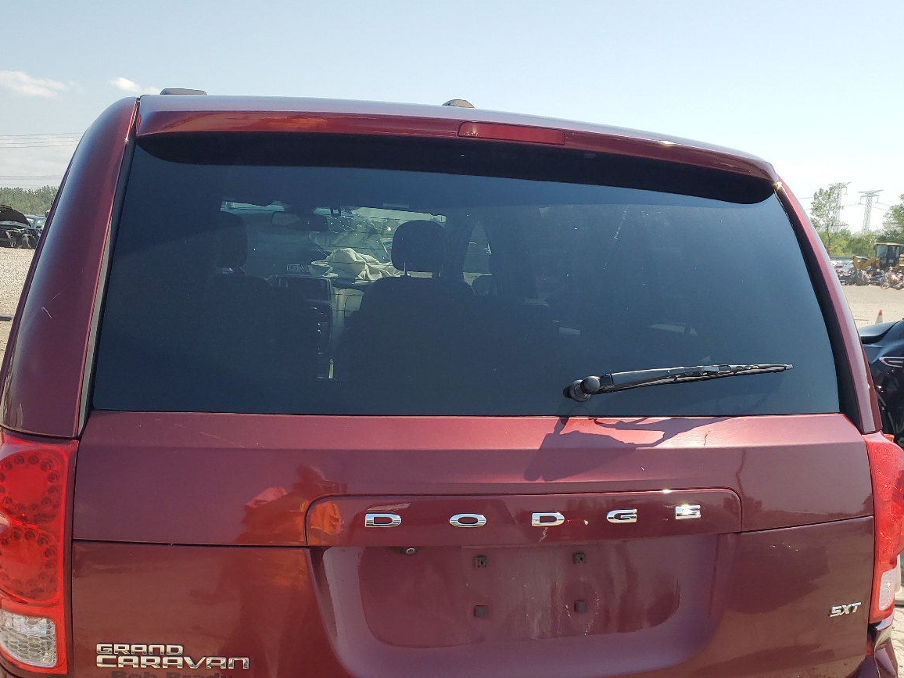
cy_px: 420
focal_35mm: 36
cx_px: 454
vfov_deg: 39.4
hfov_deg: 51.4
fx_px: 940
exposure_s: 1/2500
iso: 50
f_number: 1.5
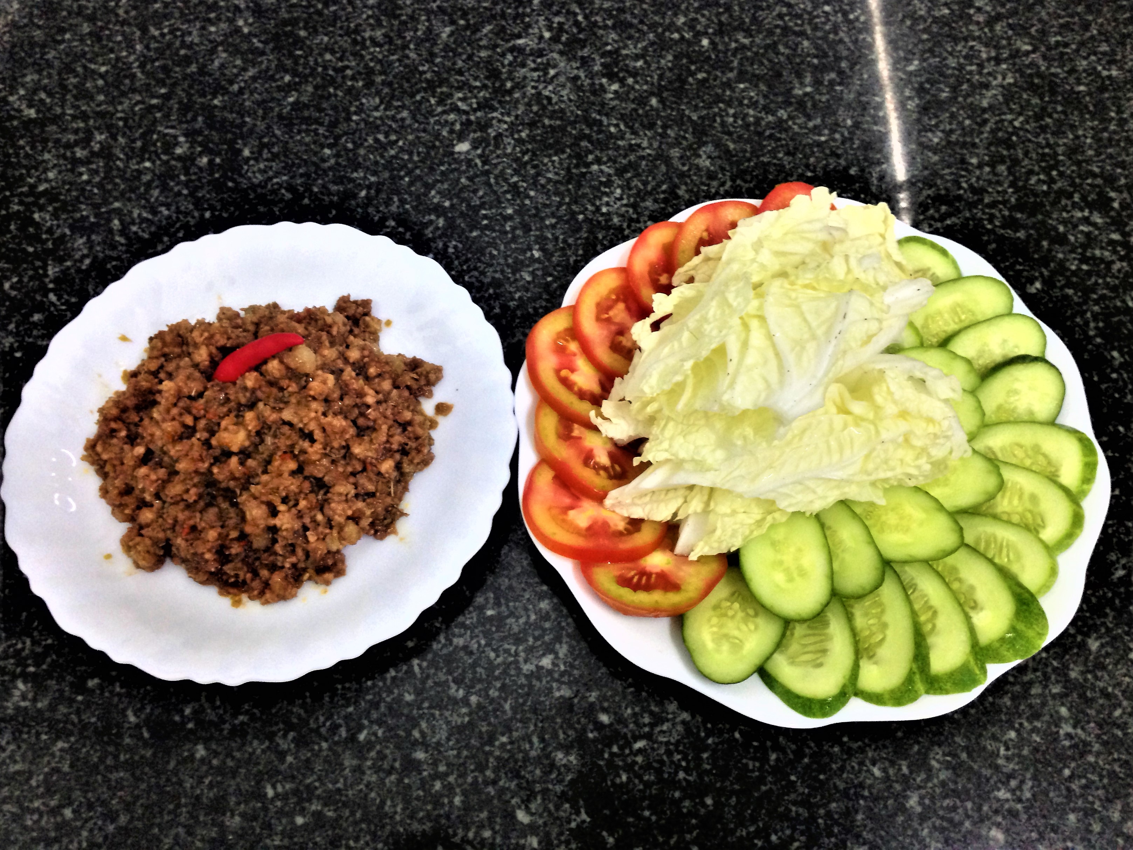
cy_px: 425
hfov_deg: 55.3
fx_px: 1080
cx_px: 566
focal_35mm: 33
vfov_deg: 43.0
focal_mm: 4.12
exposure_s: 1/20
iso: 250
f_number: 2.4
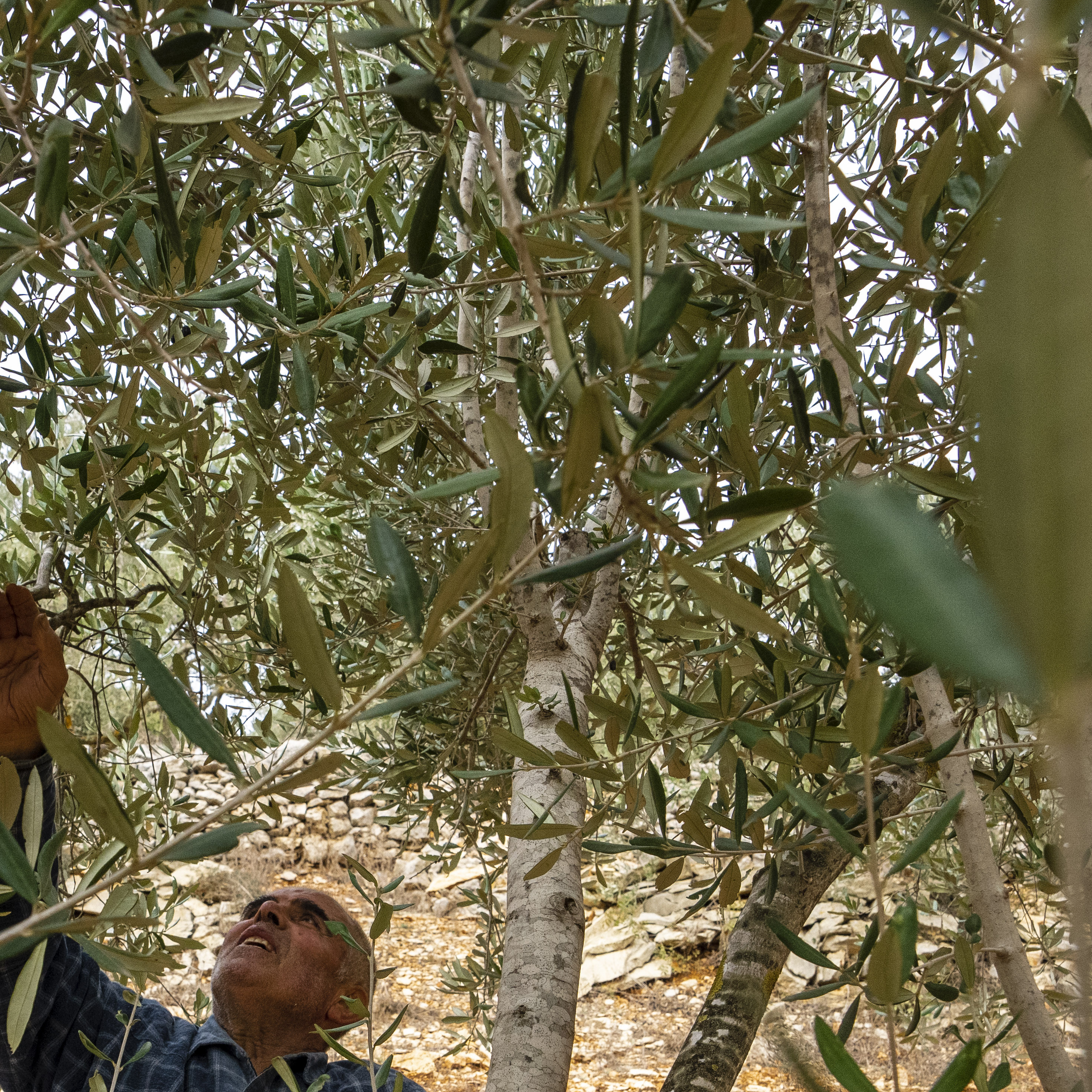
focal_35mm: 40
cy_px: 959
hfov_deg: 40.8
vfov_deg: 39.2
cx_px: 294
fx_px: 1428
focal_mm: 16
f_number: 6.3
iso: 1250
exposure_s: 1/800
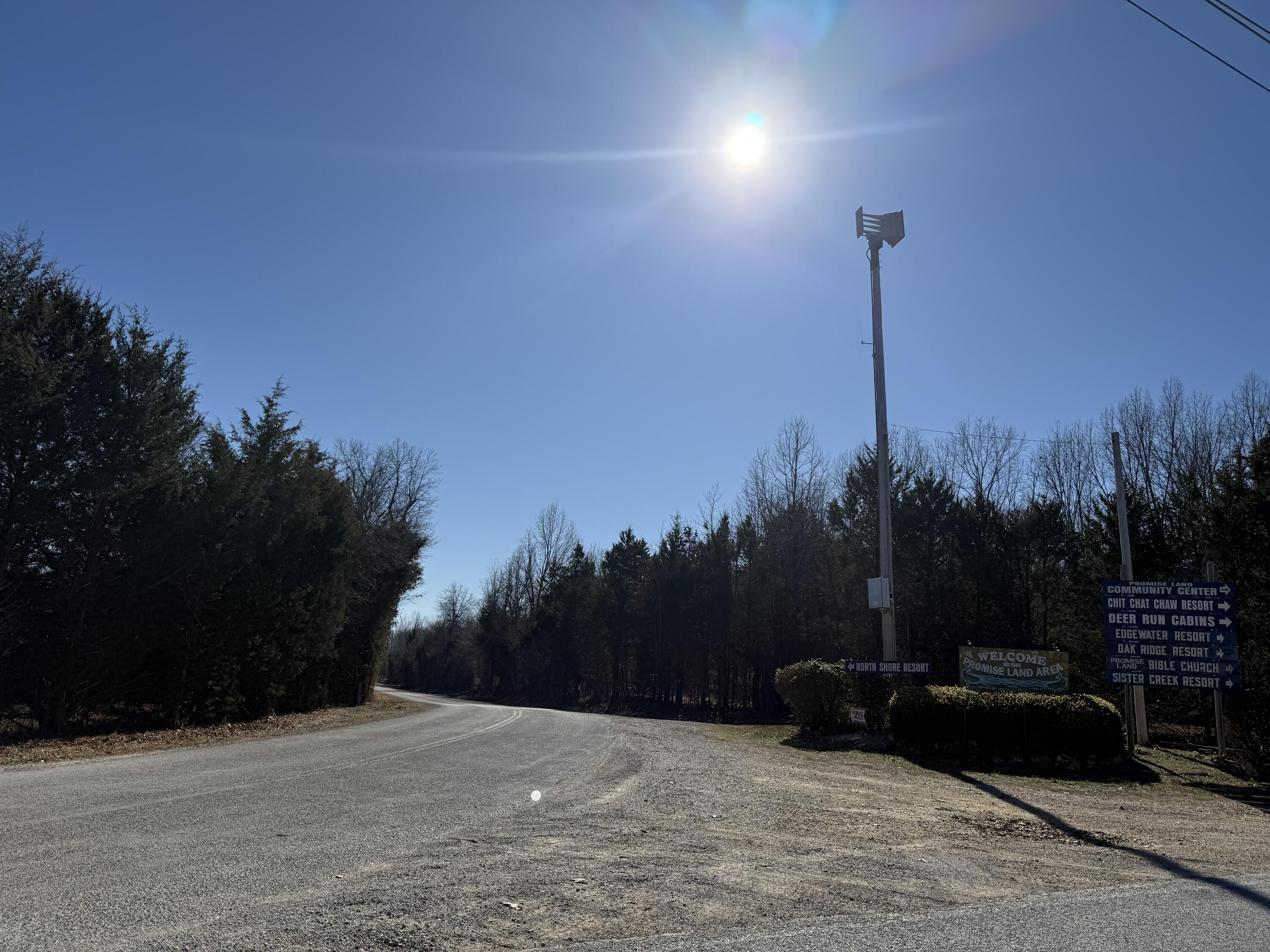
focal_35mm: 24
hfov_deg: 71.6
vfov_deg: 56.8
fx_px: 881
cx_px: 635
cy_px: 476
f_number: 1.78
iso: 80
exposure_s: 1/10309
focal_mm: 6.76
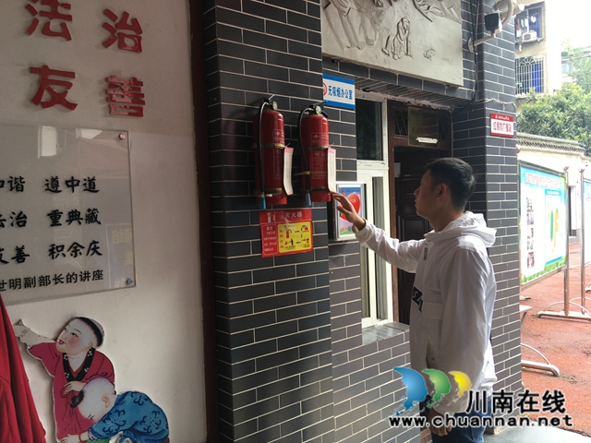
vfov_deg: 48.2
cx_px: 296
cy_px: 222
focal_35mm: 29
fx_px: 495
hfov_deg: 61.7
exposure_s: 1/50
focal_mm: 4.15
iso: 25
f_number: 2.2
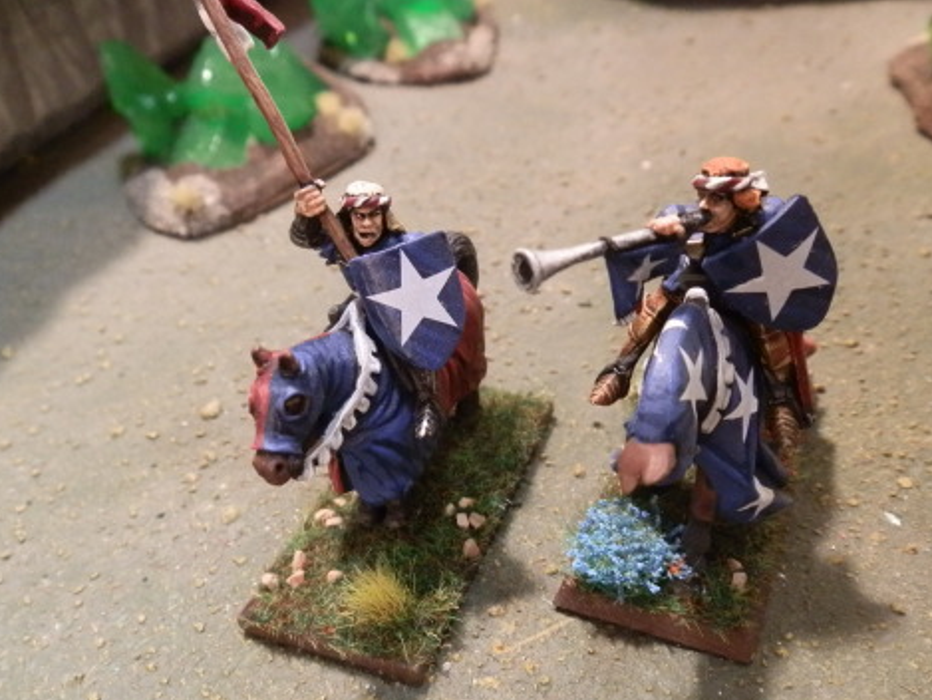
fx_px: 862
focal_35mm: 32
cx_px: 455
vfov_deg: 44.1
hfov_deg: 56.8
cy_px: 398
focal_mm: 5
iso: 400
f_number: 3.1
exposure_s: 1/50
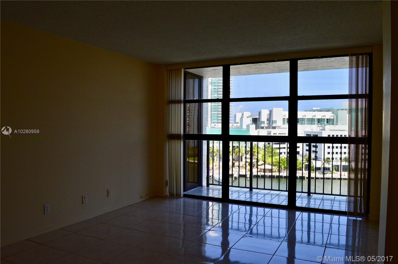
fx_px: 298
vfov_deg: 47.8
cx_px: 199
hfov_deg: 67.4
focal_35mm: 27
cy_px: 132
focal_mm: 18
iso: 400
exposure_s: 1/250
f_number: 10
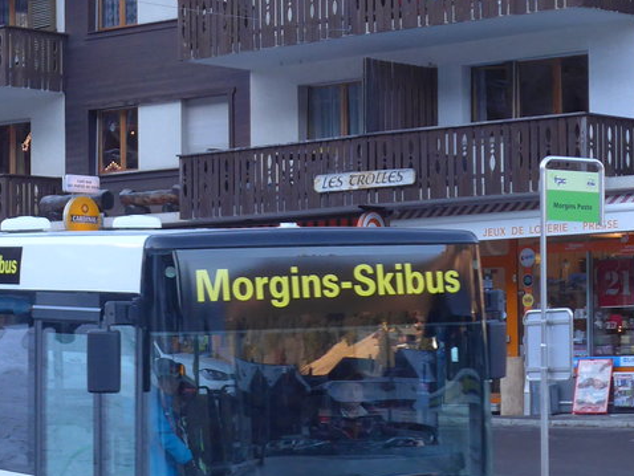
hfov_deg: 14.2
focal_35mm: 138
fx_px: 2529
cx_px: 109
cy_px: 304
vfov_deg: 10.7
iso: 250
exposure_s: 1/250
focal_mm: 11.3
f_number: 3.4
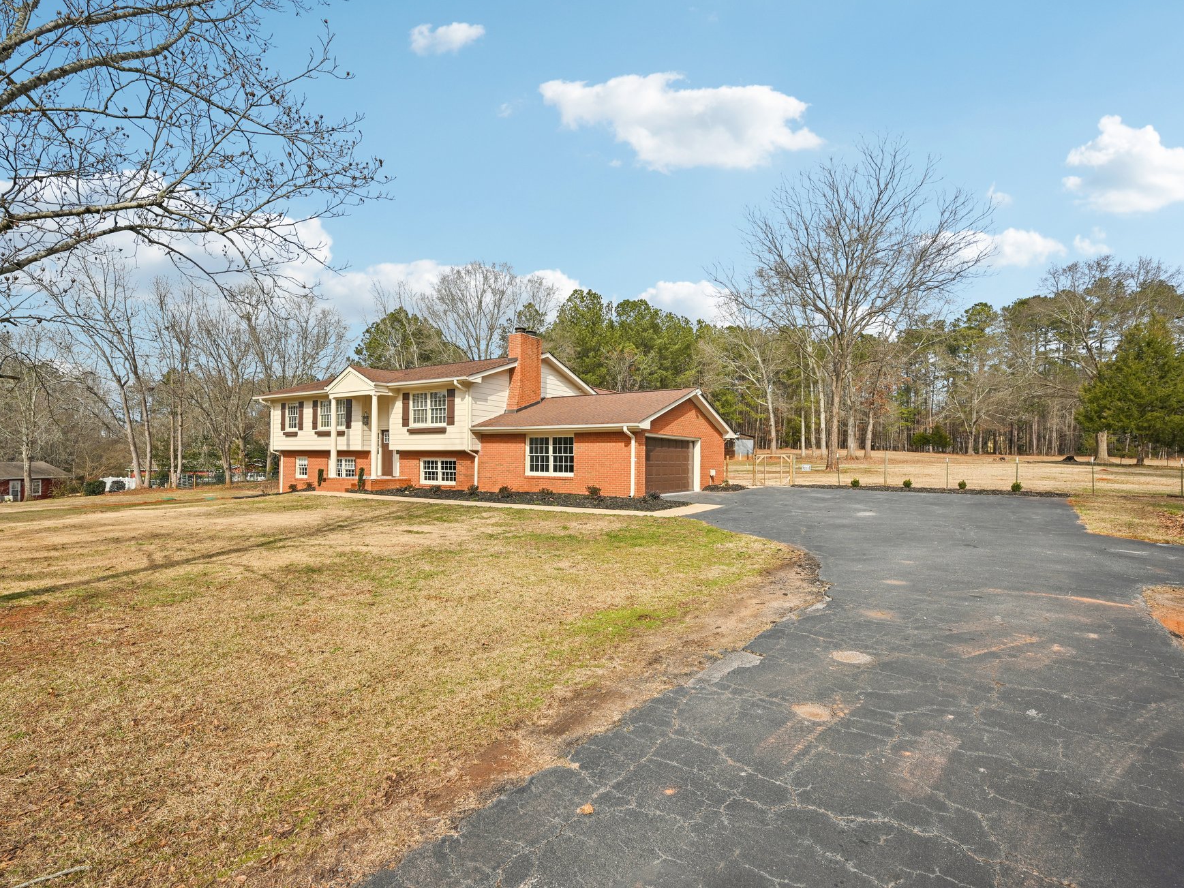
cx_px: 572
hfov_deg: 91.0
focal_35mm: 17
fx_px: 582
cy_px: 459
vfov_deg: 74.7
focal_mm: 15
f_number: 8
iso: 100
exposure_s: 1/320
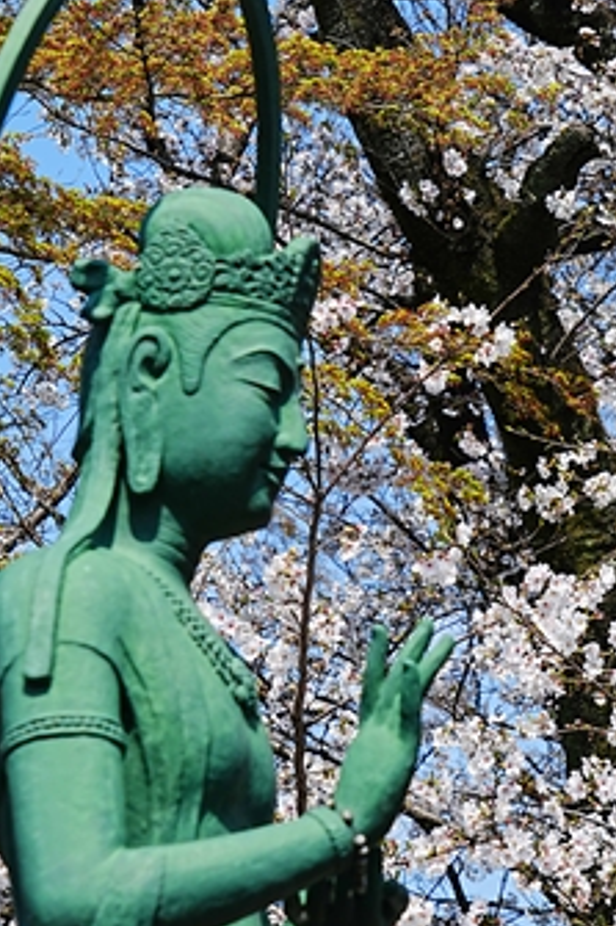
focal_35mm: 153
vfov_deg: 13.4
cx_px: 512
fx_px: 3931
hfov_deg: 8.9
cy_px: 459
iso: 100
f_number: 8
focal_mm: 64
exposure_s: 1/400
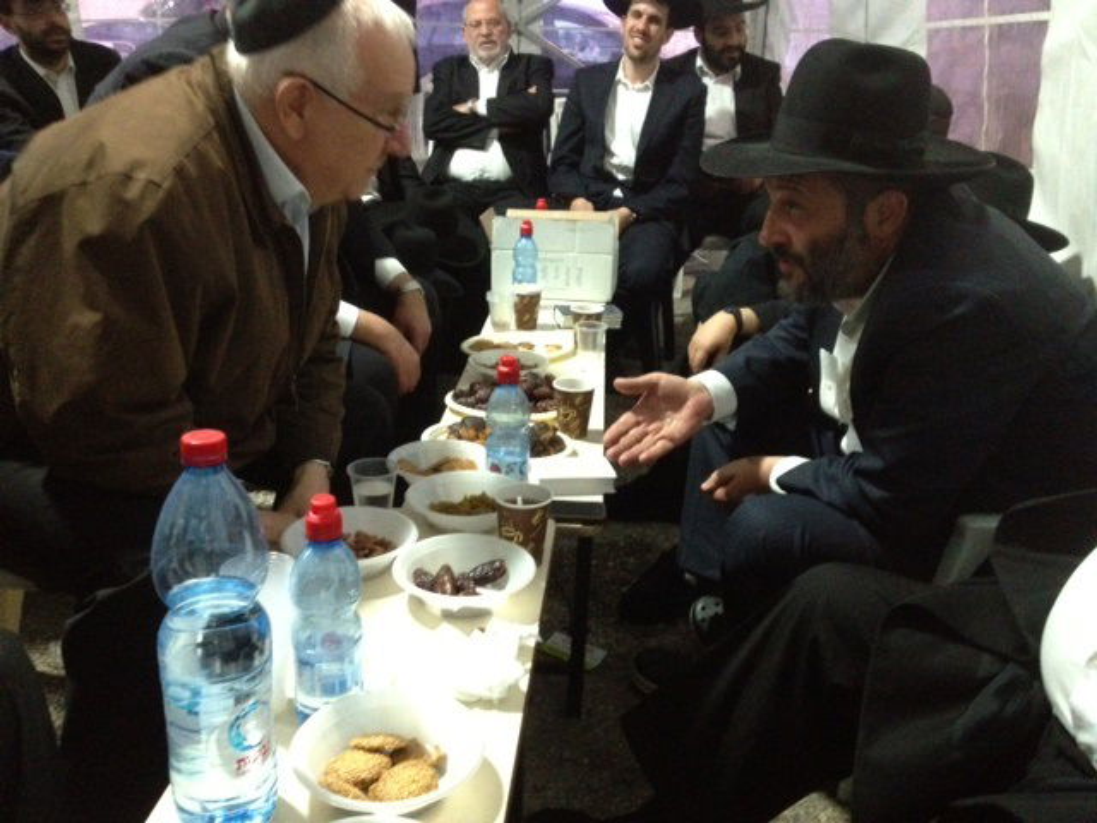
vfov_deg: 40.7
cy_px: 412
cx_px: 548
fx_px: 1109
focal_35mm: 35
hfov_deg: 52.6
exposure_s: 1/15
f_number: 2.4
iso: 640
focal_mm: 4.28
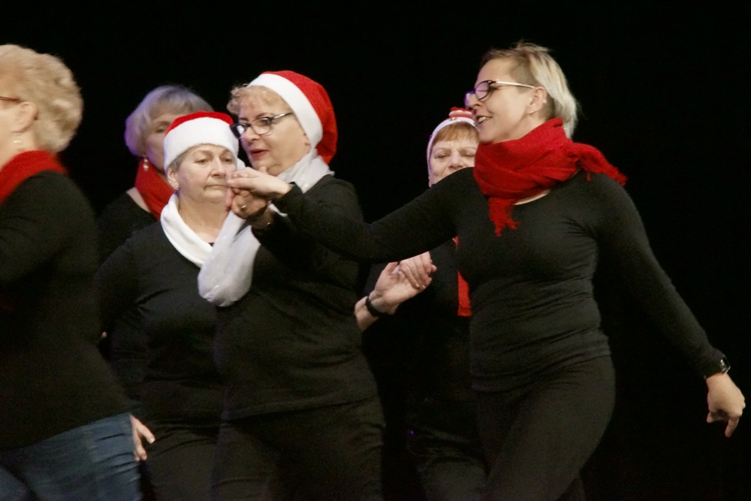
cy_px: 250
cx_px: 376
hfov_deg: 6.9
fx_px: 6259
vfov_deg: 4.6
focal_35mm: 300
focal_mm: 200
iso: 12800
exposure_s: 1/100
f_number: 14
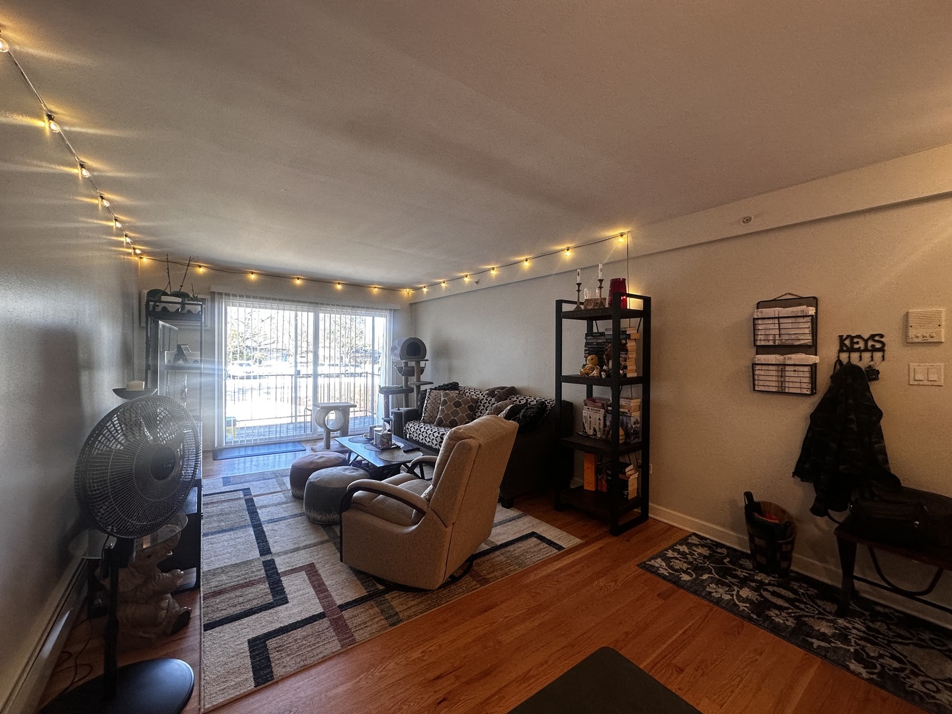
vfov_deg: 85.7
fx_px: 385
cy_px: 357
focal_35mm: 14
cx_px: 476
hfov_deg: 102.1
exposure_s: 1/120
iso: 125
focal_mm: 2.22
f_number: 2.2
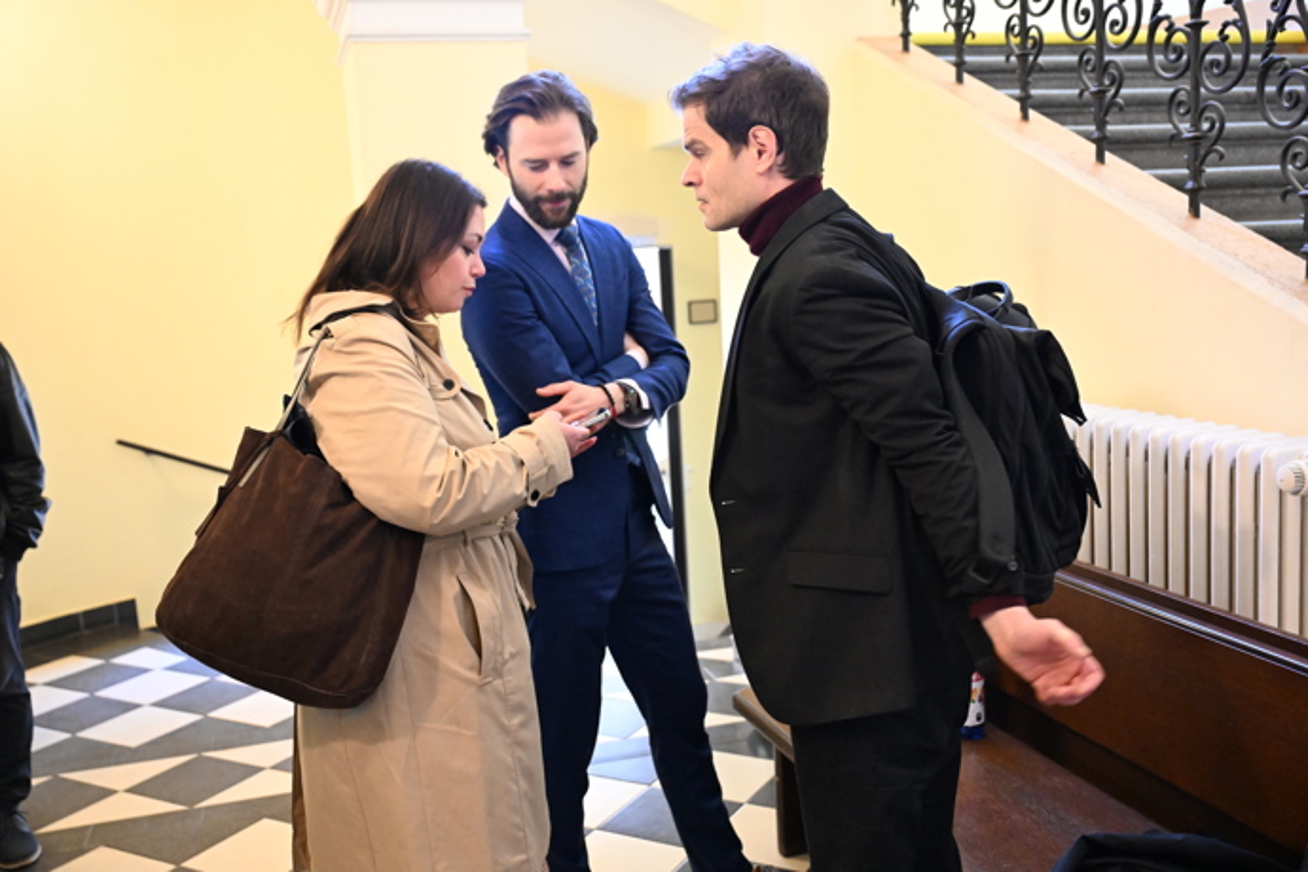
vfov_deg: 38.4
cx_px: 654
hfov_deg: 55.1
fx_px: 1253
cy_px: 436
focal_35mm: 34
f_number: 3.5
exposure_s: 1/125
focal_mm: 34.5
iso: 8000
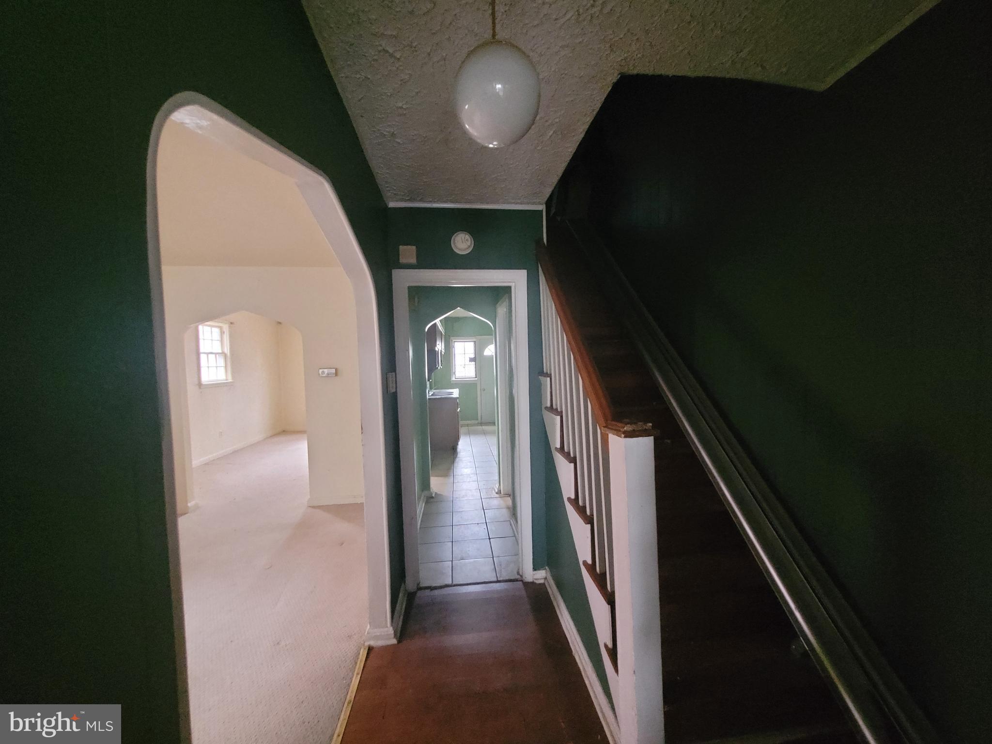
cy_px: 372
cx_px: 496
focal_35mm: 13
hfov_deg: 106.2
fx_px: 373
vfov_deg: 89.9
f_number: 2.2
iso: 1000
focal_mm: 1.74
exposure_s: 1/24
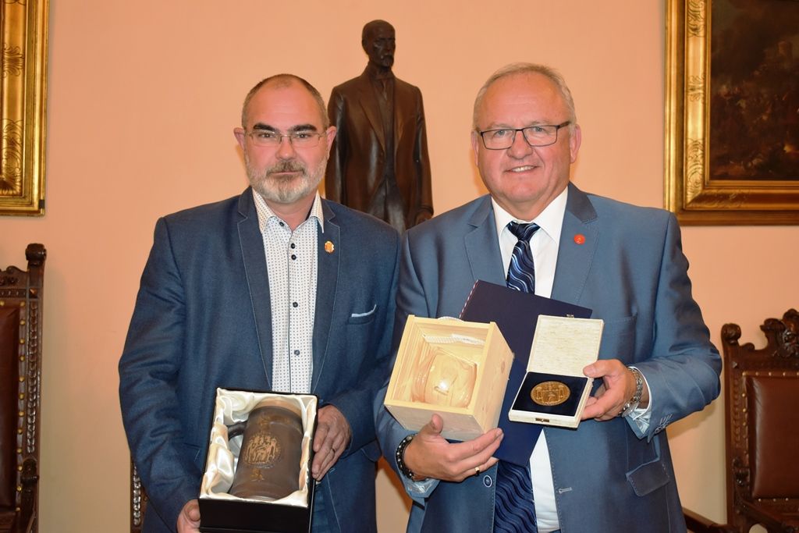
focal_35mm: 51
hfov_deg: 38.9
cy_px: 266
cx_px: 400
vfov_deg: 26.5
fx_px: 1132
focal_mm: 34
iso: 900
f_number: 4.5
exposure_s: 1/60
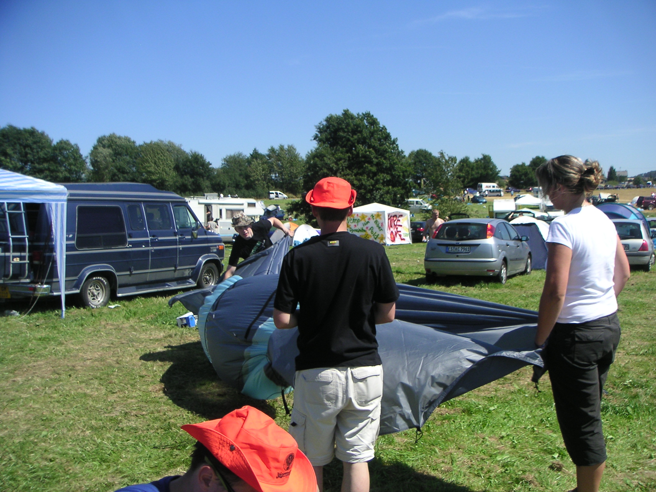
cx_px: 328
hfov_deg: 49.0
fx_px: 720
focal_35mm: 38
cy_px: 246
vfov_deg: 37.7
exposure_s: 1/180
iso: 50
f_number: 6.7
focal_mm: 6
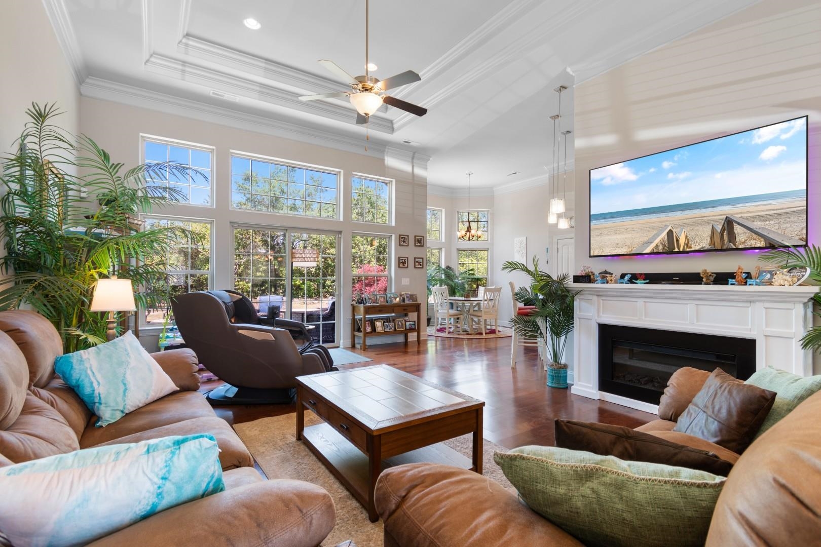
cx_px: 410
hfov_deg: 100.4
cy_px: 274
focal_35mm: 15
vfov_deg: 77.3
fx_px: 342
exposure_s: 1/2
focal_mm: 10
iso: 100
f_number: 4.5
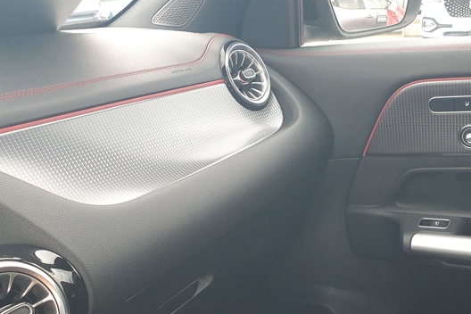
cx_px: 285
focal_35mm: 41
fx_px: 536
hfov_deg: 47.1
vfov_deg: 31.8
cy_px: 249
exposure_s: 1/40
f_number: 2.4
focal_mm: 4.32
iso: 250
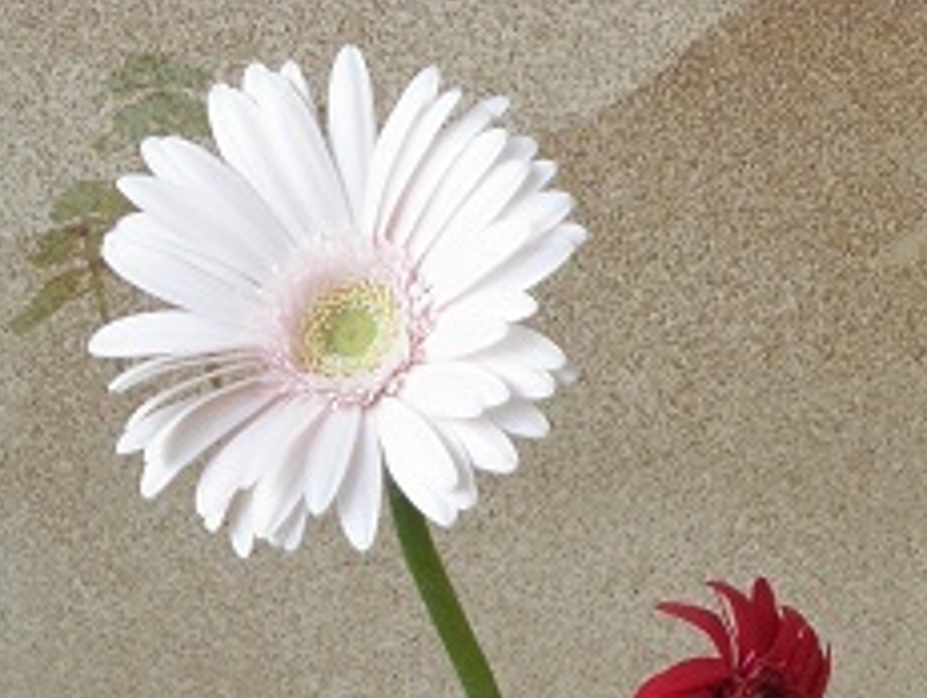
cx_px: 466
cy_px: 955
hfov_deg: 14.0
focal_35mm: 141
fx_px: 3782
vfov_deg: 10.3
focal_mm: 9.22
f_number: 3.5
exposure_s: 1/13
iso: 125
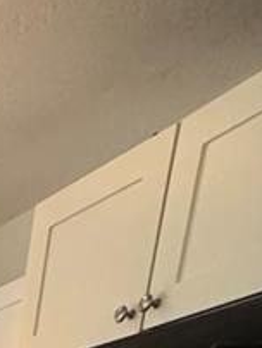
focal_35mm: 83
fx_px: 836
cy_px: 777
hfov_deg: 11.6
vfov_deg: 15.7
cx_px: -490
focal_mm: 2.22
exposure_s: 1/60
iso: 400
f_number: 2.2
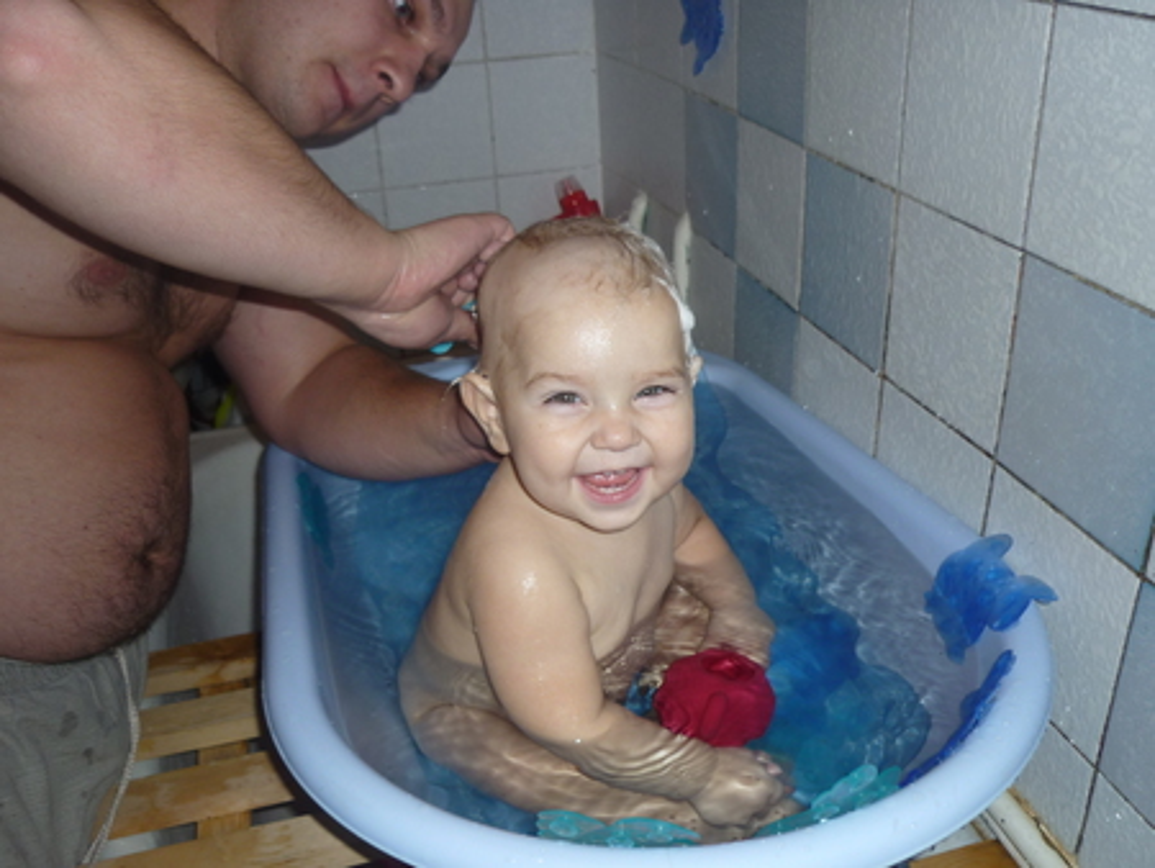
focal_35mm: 33
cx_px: 578
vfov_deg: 43.0
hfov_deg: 55.3
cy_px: 434
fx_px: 1102
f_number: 2.8
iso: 100
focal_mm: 5.5
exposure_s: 1/60
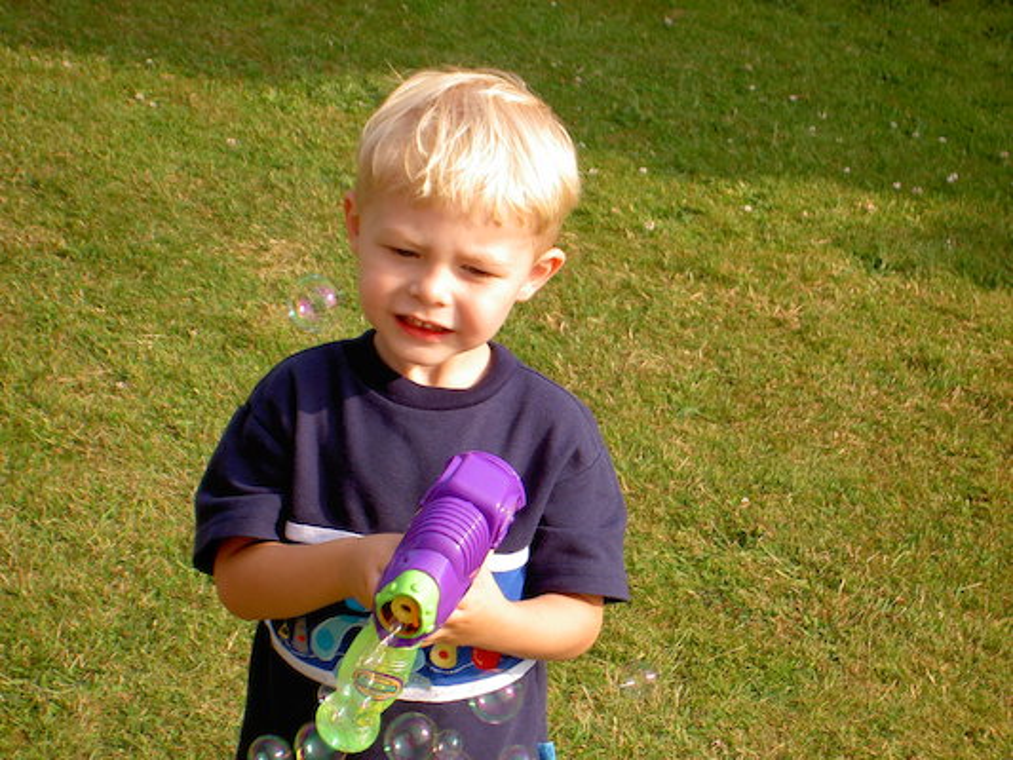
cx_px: 506
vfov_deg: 14.5
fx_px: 2986
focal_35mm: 102
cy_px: 380
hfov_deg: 19.3
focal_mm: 16.8
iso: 50
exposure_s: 1/200
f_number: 4.9
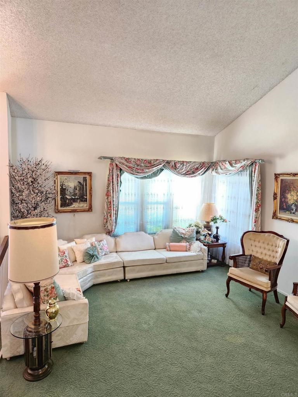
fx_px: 264
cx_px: 149
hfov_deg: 58.9
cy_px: 198
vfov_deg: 73.9
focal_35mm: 23
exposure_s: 1/40
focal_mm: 5.4
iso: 640
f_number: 1.8
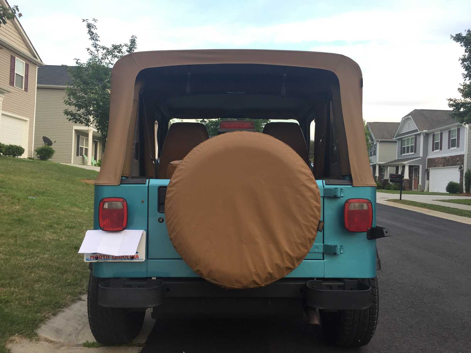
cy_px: 176
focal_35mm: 29
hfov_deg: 61.7
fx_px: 395
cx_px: 236
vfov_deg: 48.2
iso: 50
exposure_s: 1/120
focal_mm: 4.15
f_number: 2.2
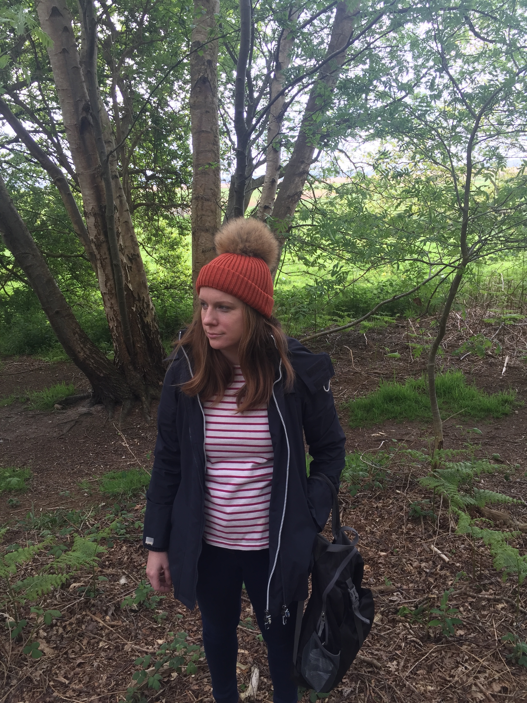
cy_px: 352
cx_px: 264
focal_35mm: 29
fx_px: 589
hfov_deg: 48.2
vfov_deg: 61.7
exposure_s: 1/126
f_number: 2.2
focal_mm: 4.15
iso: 32
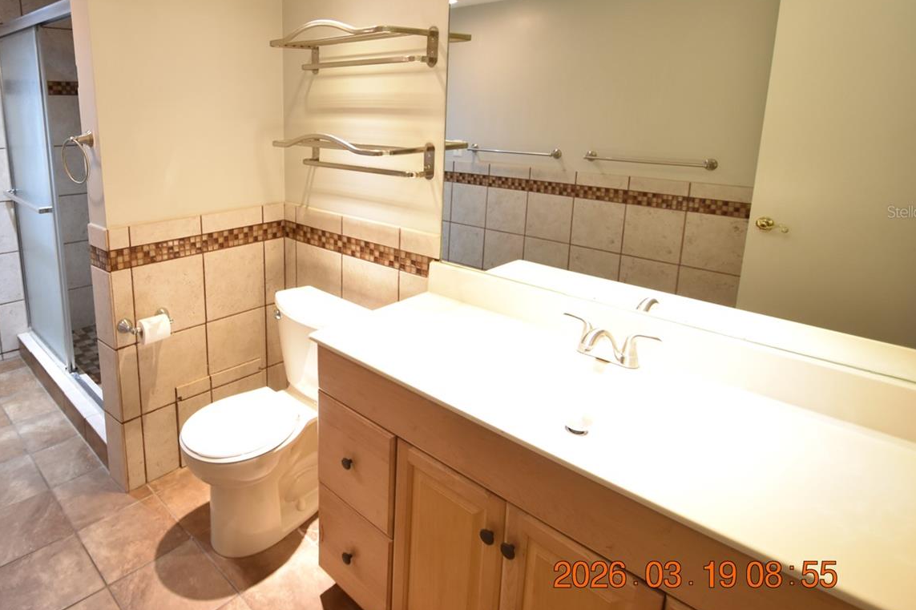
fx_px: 534
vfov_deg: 58.3
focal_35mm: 21
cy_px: 212
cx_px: 317
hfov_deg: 79.0
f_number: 3.5
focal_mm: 10
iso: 800
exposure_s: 1/20
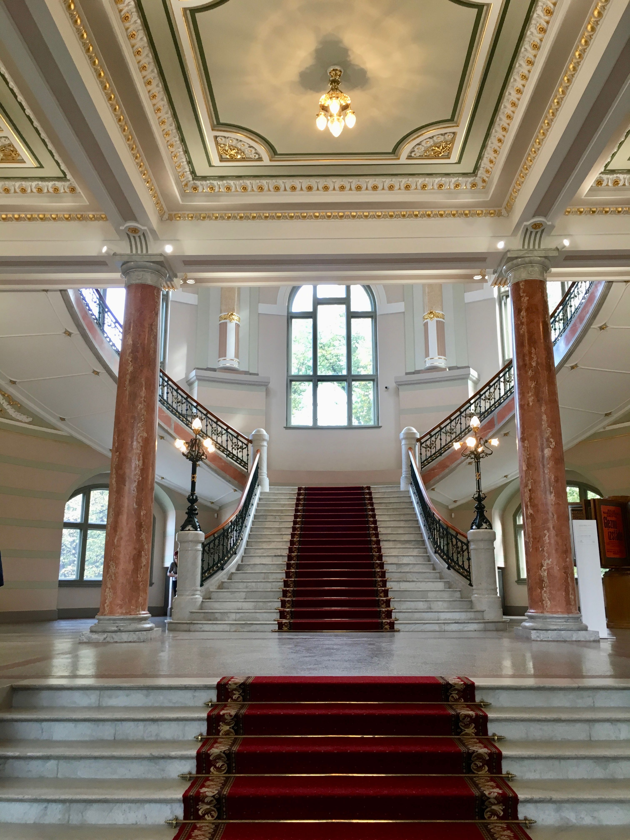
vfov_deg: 61.7
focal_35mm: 29
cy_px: 420
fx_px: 704
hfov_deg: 48.2
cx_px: 315
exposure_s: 1/33
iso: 80
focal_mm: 4.15
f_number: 2.2
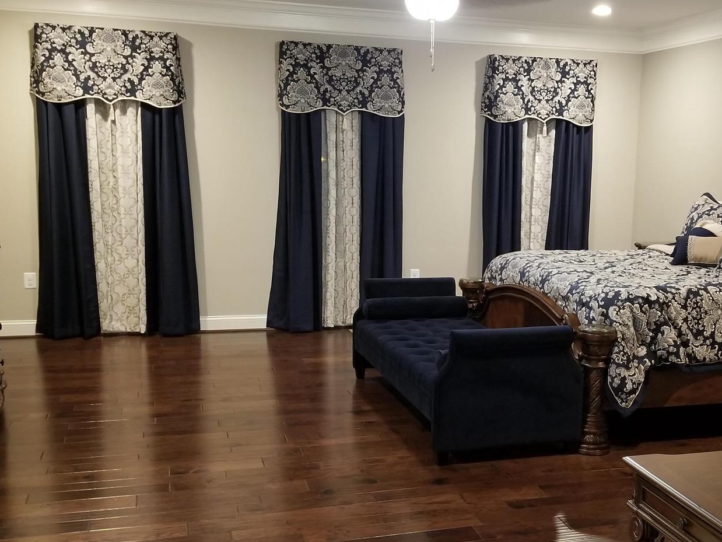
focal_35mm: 43
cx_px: 492
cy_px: 341
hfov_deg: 43.1
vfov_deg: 33.4
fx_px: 897
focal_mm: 4.25
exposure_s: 1/12
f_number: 1.7
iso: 250
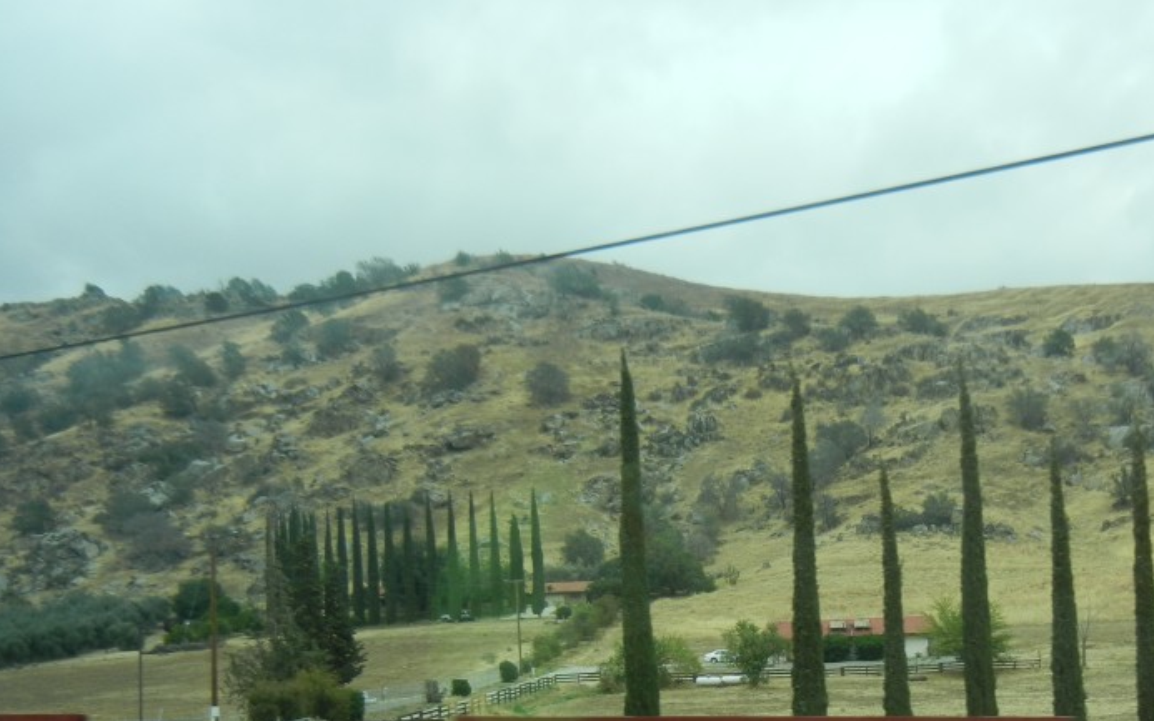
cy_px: 569
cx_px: 789
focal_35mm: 47
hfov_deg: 42.0
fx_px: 1478
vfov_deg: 26.9
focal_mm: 5.4
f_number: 7
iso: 160
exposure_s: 1/262
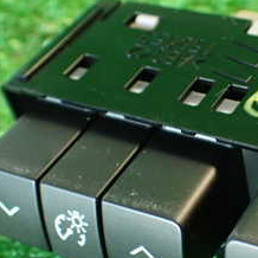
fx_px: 658
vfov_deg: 22.1
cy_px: 169
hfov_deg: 21.8
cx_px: 224
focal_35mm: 78
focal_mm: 5.79
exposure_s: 1/30
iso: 400
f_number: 2.4
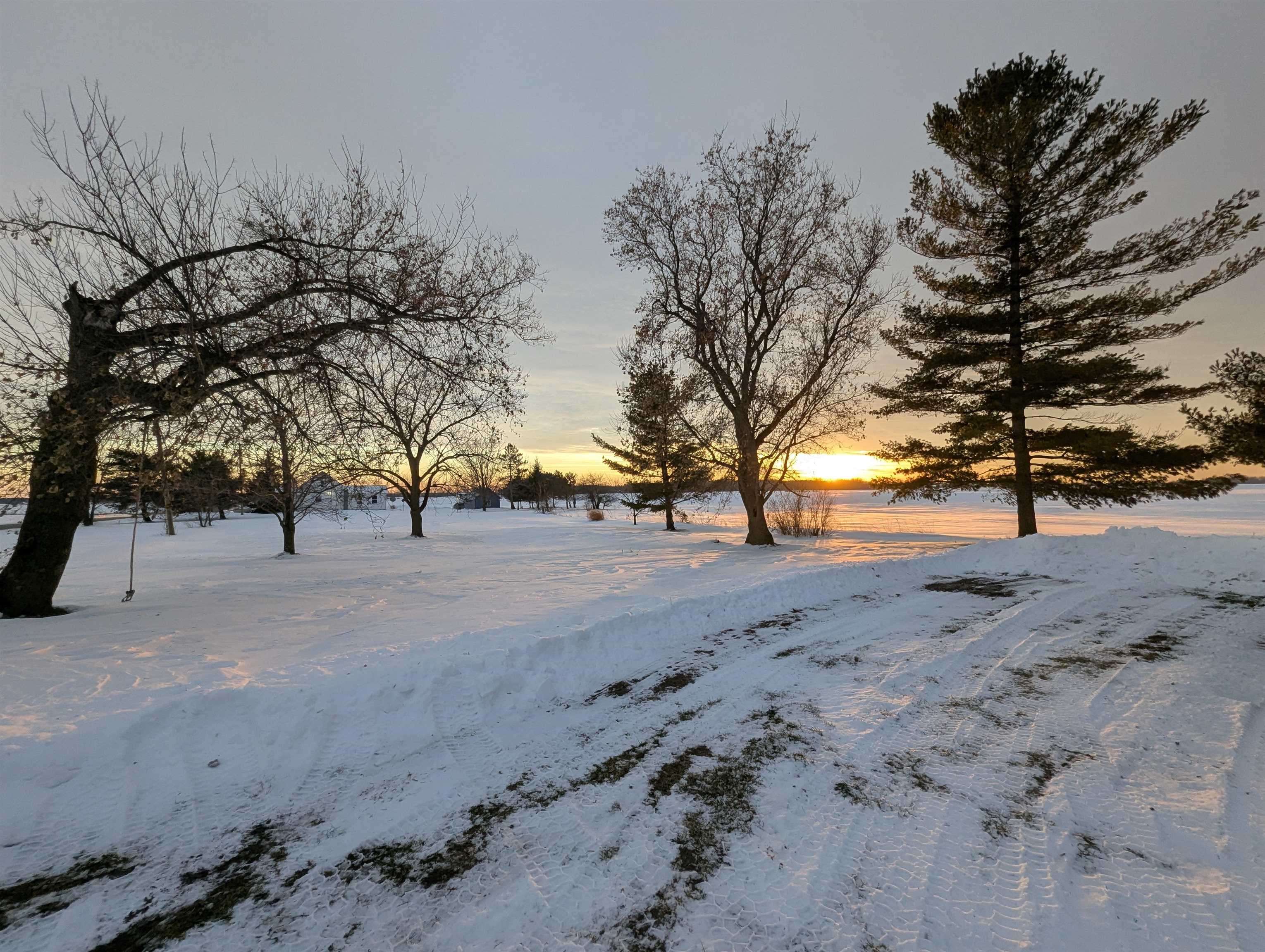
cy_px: 476
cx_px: 632
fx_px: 476
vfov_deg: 90.1
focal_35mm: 13
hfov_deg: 106.1
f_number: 2.2
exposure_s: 1/199
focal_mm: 1.95
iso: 44
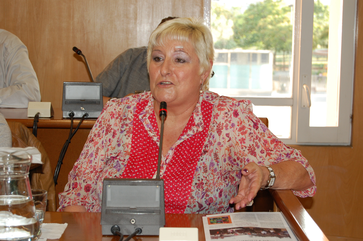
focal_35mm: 78
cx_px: 182
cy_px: 120
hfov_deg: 26.0
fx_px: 786
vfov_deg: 17.5
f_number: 5.6
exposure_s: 1/60
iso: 400
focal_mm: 52
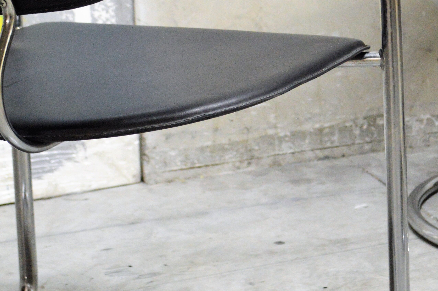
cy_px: 34
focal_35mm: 103
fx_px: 1252
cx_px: 310
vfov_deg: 13.2
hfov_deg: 19.7
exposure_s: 1/60
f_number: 4.8
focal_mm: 32
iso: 1400
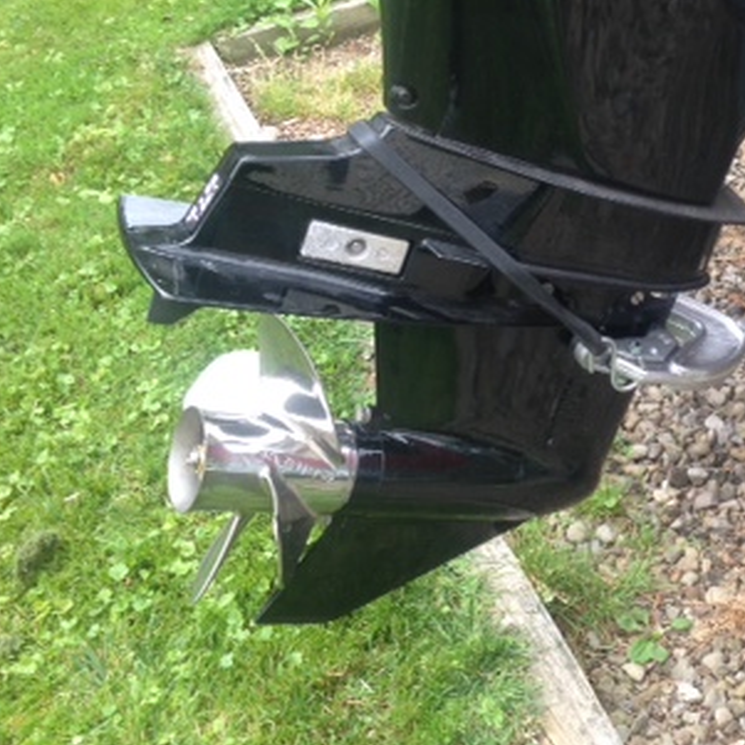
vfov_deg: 27.7
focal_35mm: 62
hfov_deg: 26.8
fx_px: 1510
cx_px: 673
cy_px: 314
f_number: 2.4
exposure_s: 1/208
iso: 50
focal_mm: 4.12
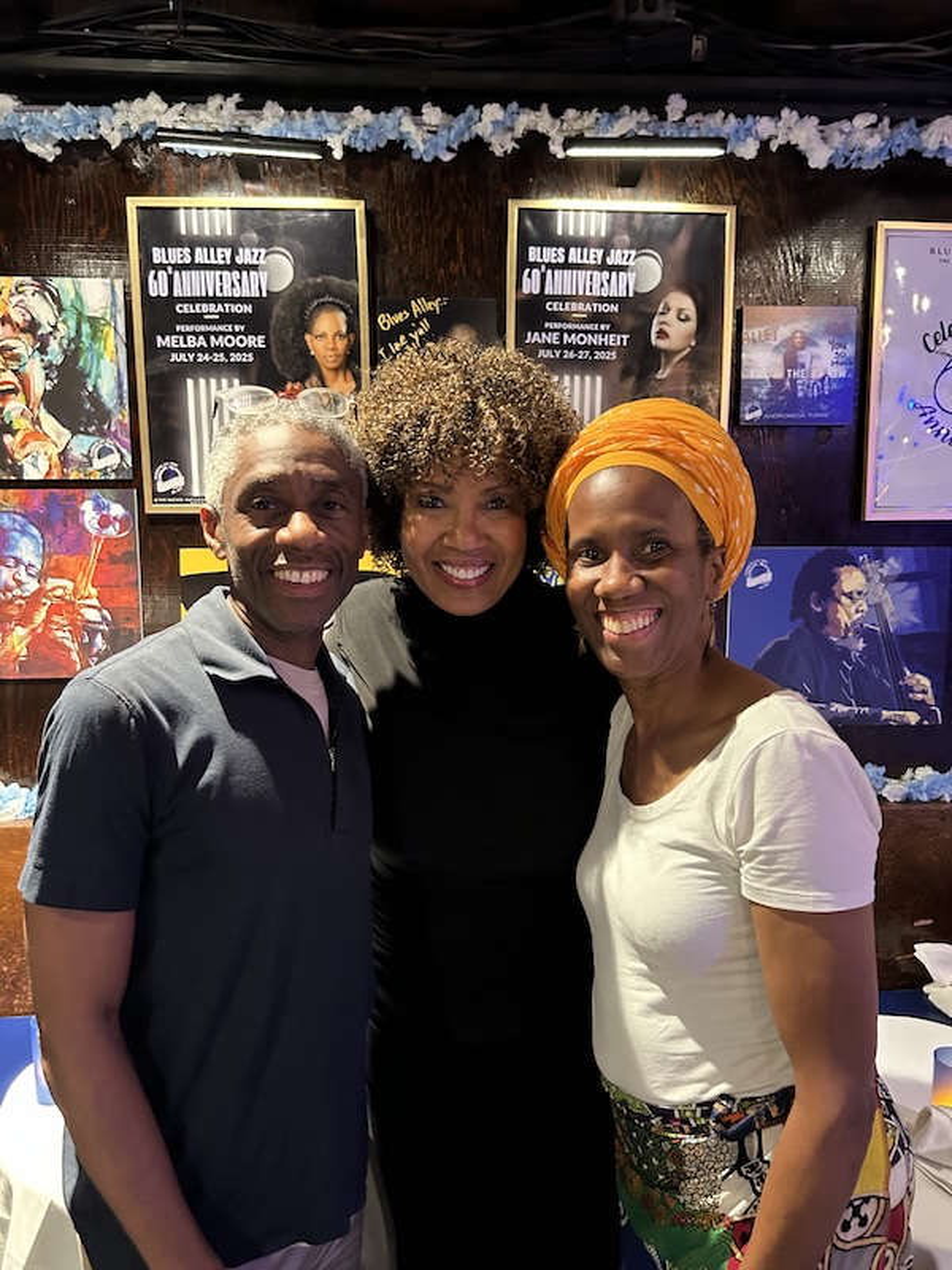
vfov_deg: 67.3
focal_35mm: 26
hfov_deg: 53.1
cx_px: 476
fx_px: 953
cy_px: 635
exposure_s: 1/30
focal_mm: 5.7
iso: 800
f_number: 1.5
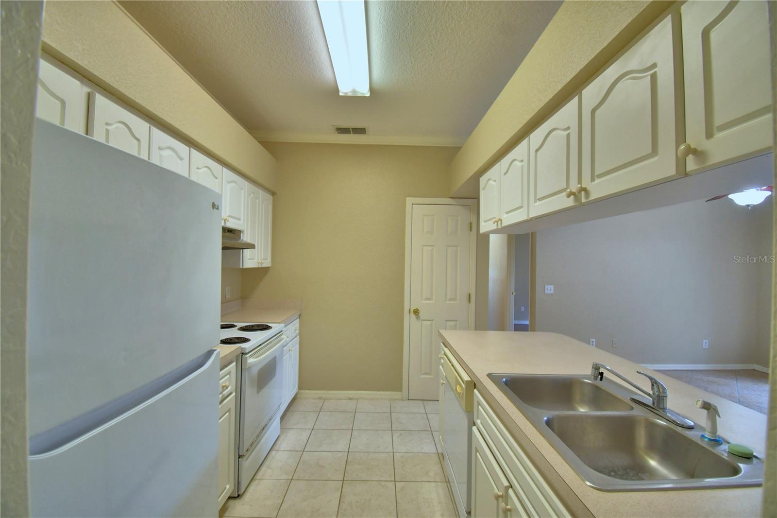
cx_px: 388
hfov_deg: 100.4
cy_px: 259
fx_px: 324
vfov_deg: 77.3
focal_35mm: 15
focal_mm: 10
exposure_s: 1/60
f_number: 4.5
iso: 400
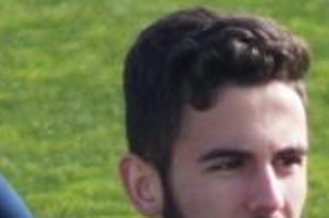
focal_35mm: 1610
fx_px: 14686
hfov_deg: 1.3
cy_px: 483
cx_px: 201
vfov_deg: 0.9
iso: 200
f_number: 4.5
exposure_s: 1/800
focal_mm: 180
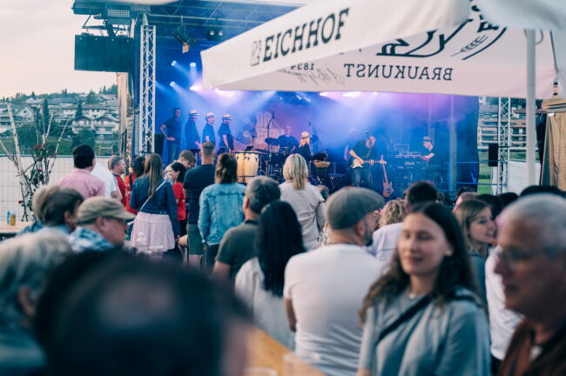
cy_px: 188
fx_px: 785
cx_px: 283
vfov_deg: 26.9
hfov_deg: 39.6
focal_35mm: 50
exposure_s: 1/100
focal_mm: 50
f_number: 2.8
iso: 140
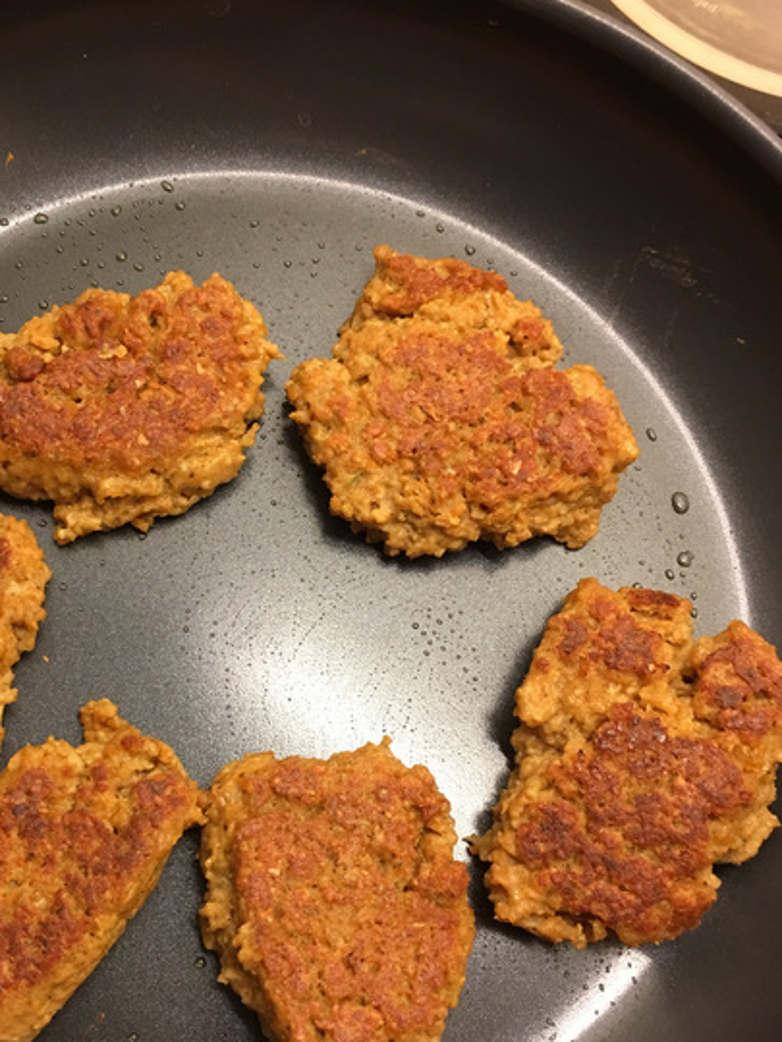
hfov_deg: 33.2
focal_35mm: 43
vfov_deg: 43.6
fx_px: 1295
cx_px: 237
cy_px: 637
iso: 80
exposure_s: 1/17
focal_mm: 4.15
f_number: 2.2
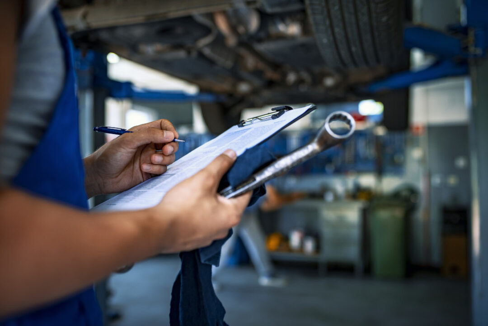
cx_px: 244
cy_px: 163
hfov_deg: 54.4
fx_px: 474
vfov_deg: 37.9
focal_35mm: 35
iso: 200
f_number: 2
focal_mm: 35
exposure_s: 1/200
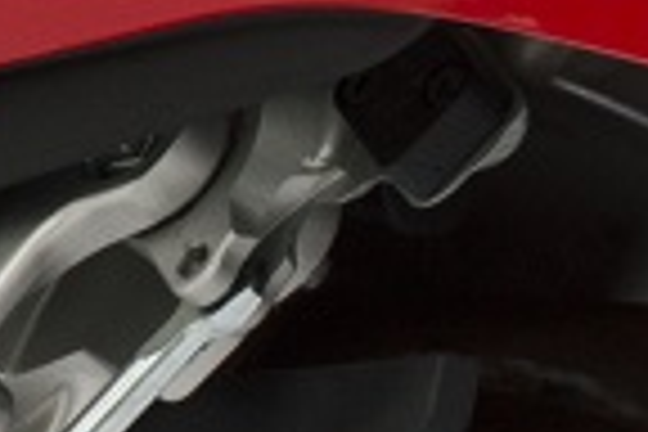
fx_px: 14975
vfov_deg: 1.7
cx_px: 1467
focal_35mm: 832
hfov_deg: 2.5
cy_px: 482
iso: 400
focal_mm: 80
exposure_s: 1/60
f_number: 13
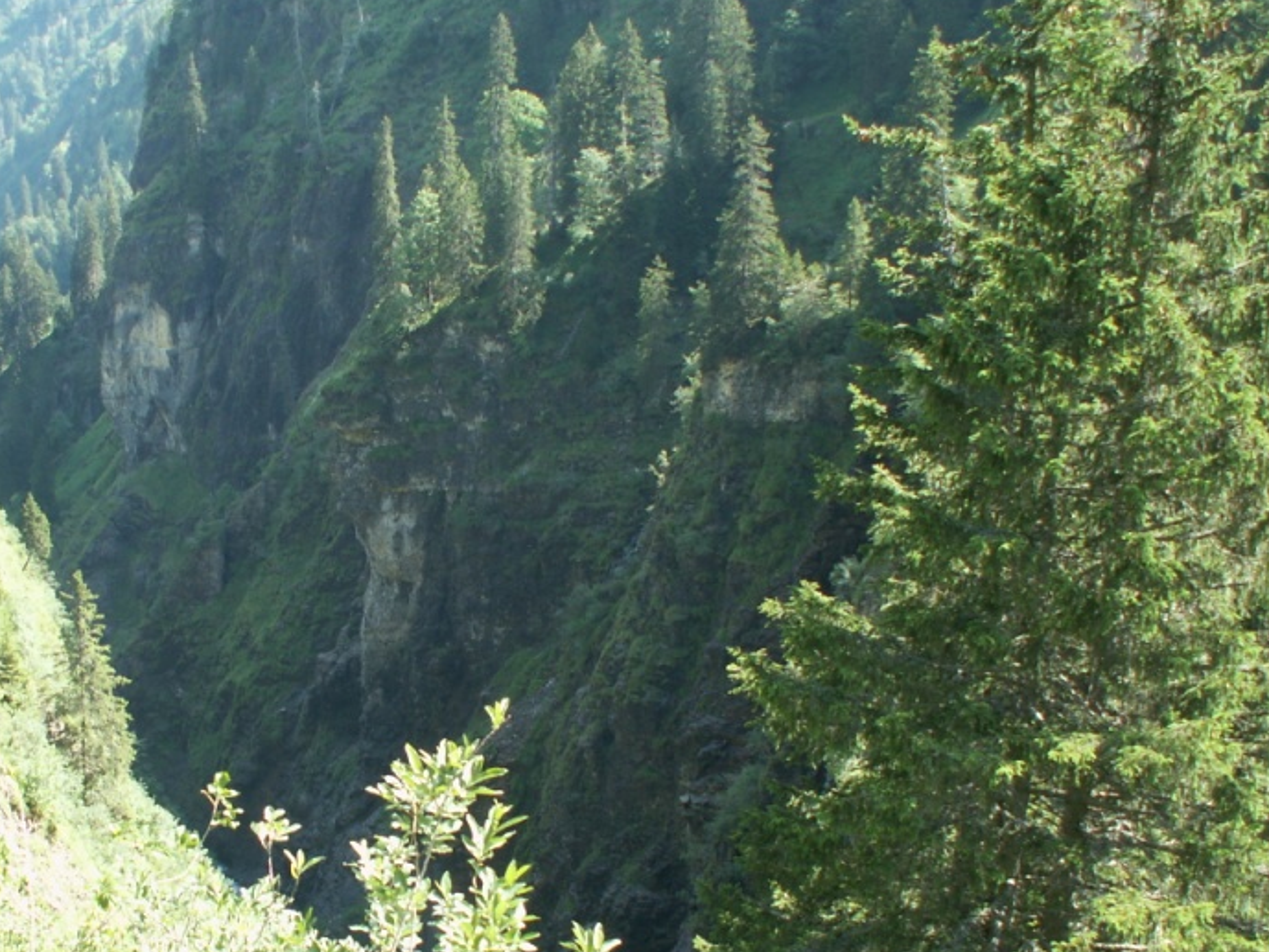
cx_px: 379
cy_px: 584
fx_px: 1907
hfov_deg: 36.3
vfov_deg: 28.0
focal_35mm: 52
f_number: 4.5
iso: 50
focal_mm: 5.86
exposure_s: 1/30
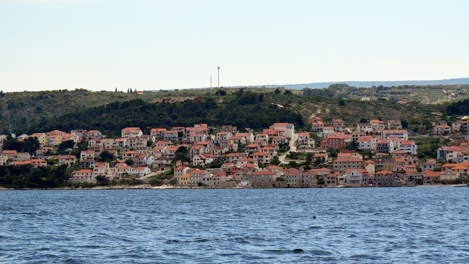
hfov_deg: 19.5
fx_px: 1368
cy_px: 140
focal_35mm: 110
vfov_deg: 11.0
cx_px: 234
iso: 800
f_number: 5
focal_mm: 70
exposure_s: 1/5000
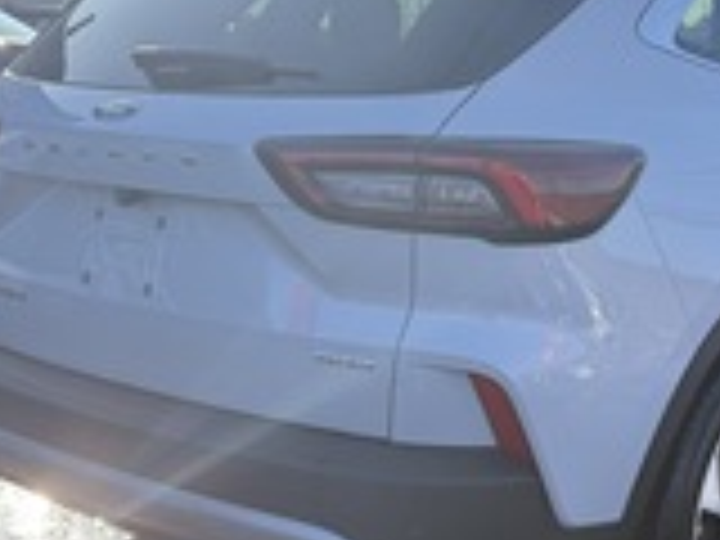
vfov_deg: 23.2
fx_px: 1310
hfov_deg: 30.5
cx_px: 477
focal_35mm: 63
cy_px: 200
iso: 100
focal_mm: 6.76
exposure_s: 1/2169
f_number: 1.78
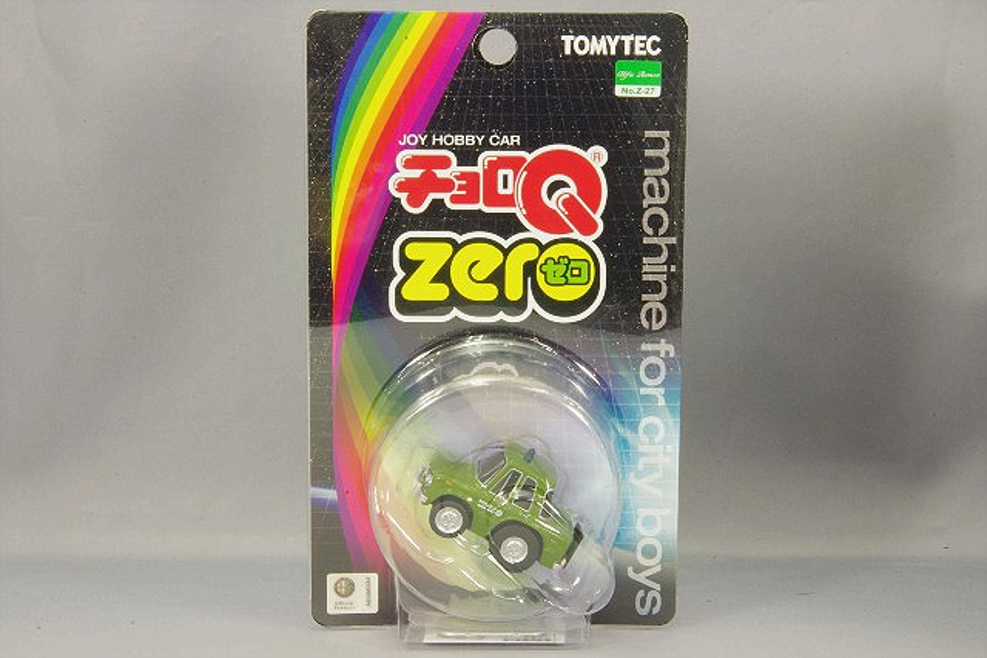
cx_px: 494
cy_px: 329
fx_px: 2249
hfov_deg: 24.8
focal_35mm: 82
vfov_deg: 16.7
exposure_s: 1
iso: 400
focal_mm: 55
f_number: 32
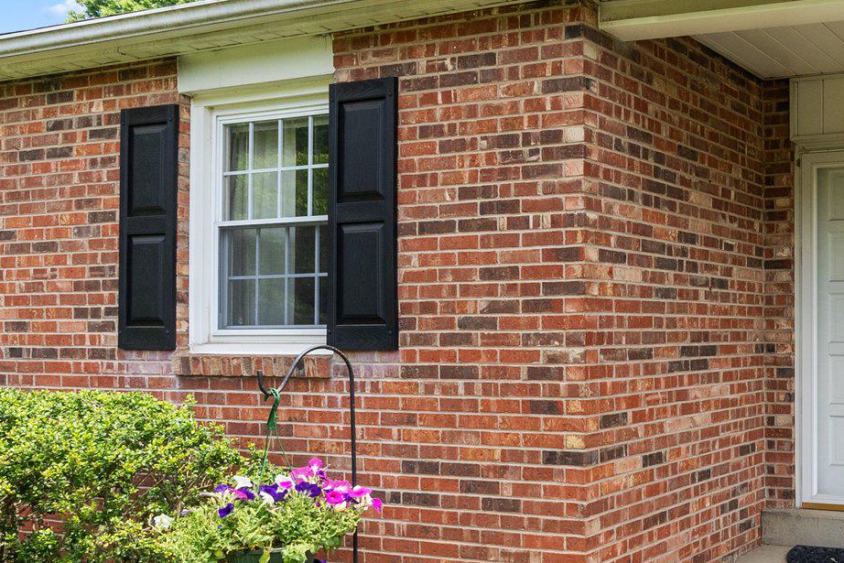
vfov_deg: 33.3
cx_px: 855
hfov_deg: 41.7
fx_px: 938
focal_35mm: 40
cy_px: 339
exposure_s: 1/250
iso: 800
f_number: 11
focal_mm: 18
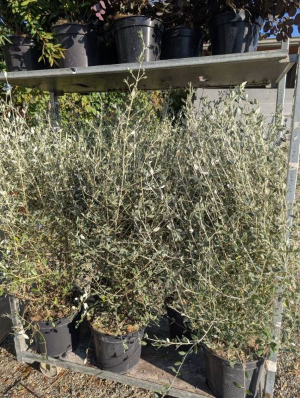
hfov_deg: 57.0
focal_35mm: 24
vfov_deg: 71.5
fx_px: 276
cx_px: 150
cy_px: 199
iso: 20
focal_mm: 6.9
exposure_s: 1/443
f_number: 1.68
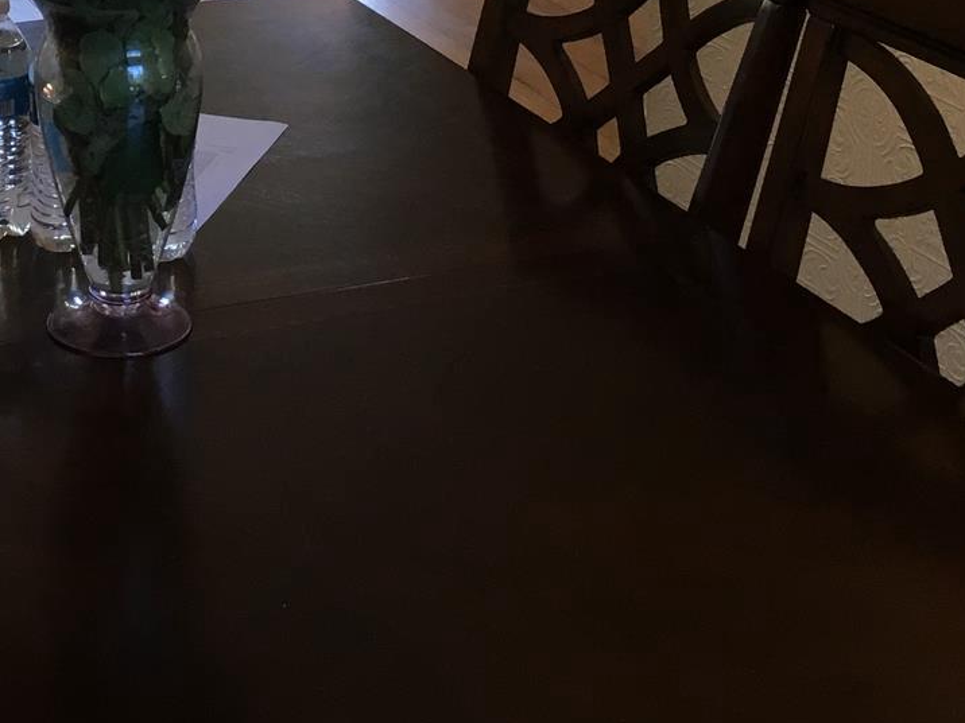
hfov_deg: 23.0
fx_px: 2314
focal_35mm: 83
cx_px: 119
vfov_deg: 16.9
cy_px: -187
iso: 40
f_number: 2.2
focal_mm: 4.15
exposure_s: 1/30
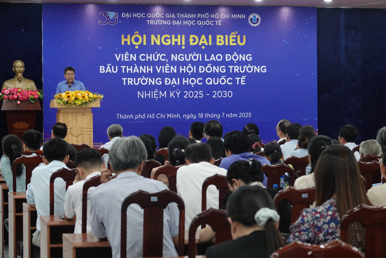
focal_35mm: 111
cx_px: 193
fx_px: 1190
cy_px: 129
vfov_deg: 12.3
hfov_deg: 18.4
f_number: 4
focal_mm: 40.73
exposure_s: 1/25
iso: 800
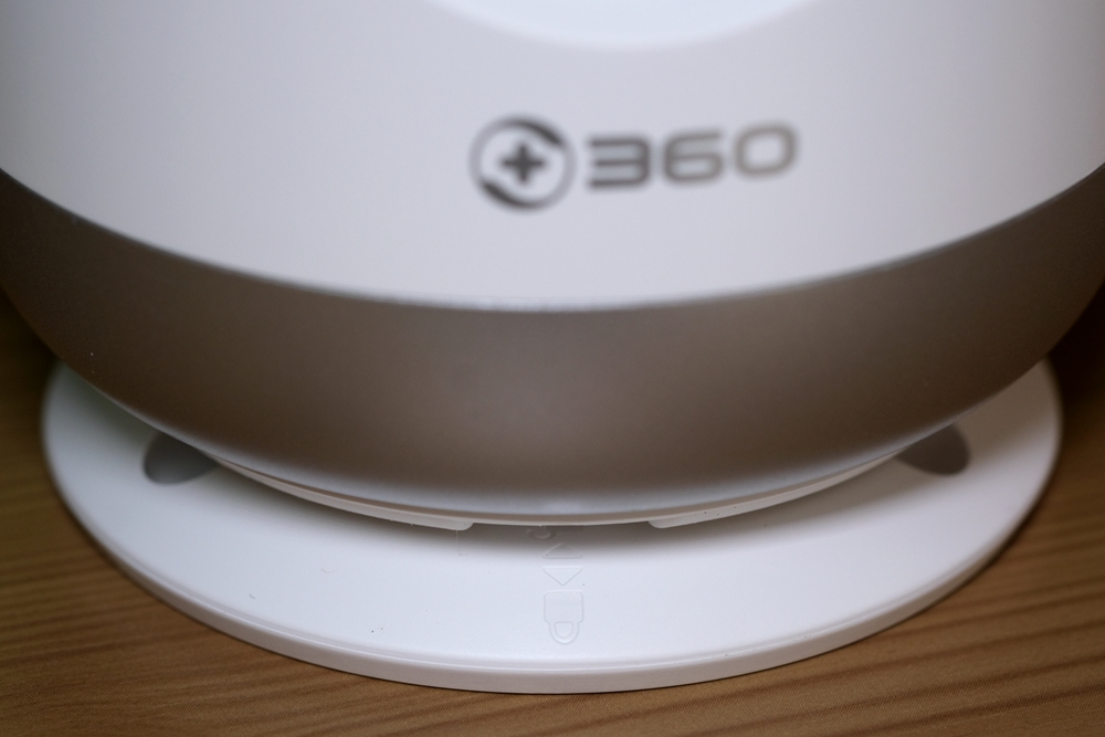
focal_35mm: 90
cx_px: 552
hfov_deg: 22.6
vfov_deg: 15.2
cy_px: 368
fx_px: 2763
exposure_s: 1/75
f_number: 5.6
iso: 500
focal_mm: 60
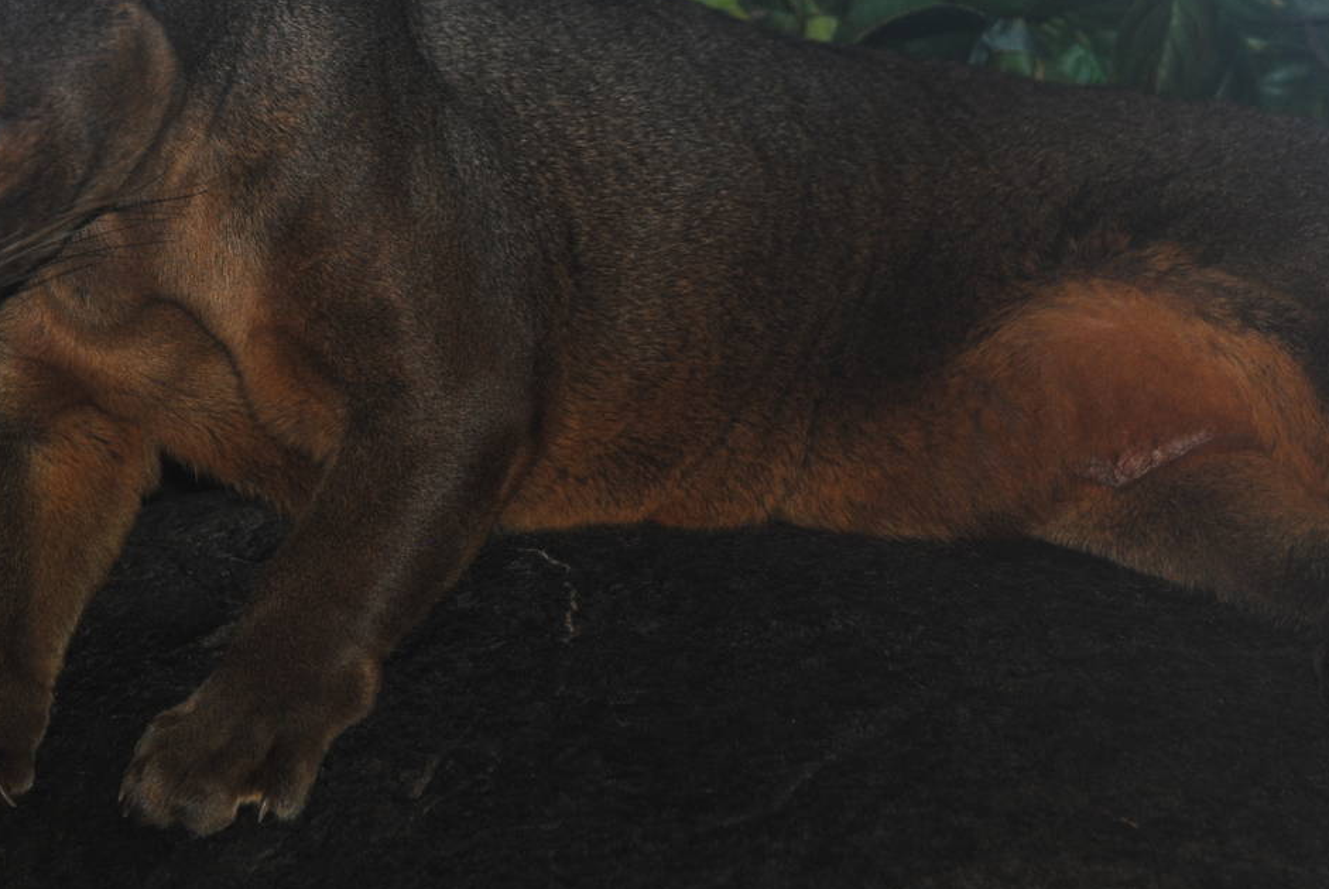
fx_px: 10941
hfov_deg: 7.0
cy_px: 353
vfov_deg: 4.7
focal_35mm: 296
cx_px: 593
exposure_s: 1/60
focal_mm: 116
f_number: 4.8
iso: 200
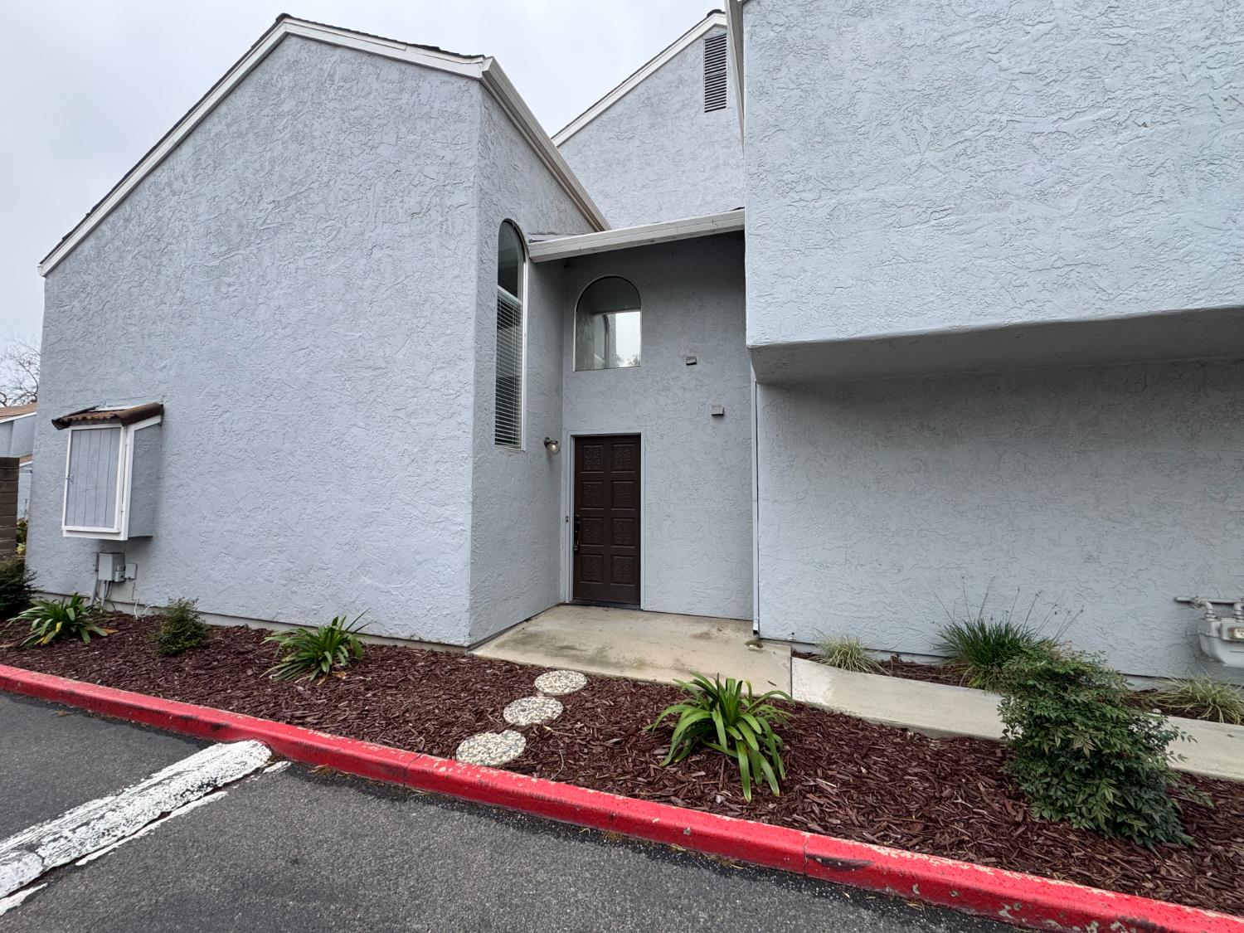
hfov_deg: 102.1
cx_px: 622
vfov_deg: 85.7
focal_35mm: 14
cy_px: 466
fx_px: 503
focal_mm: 2.22
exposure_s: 1/349
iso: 40
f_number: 2.2
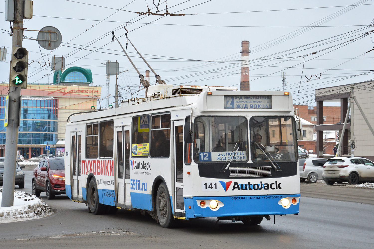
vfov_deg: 17.5
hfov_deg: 26.0
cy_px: 124
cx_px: 187
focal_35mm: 78
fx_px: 810
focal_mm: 52
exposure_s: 1/500
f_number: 5.6
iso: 800
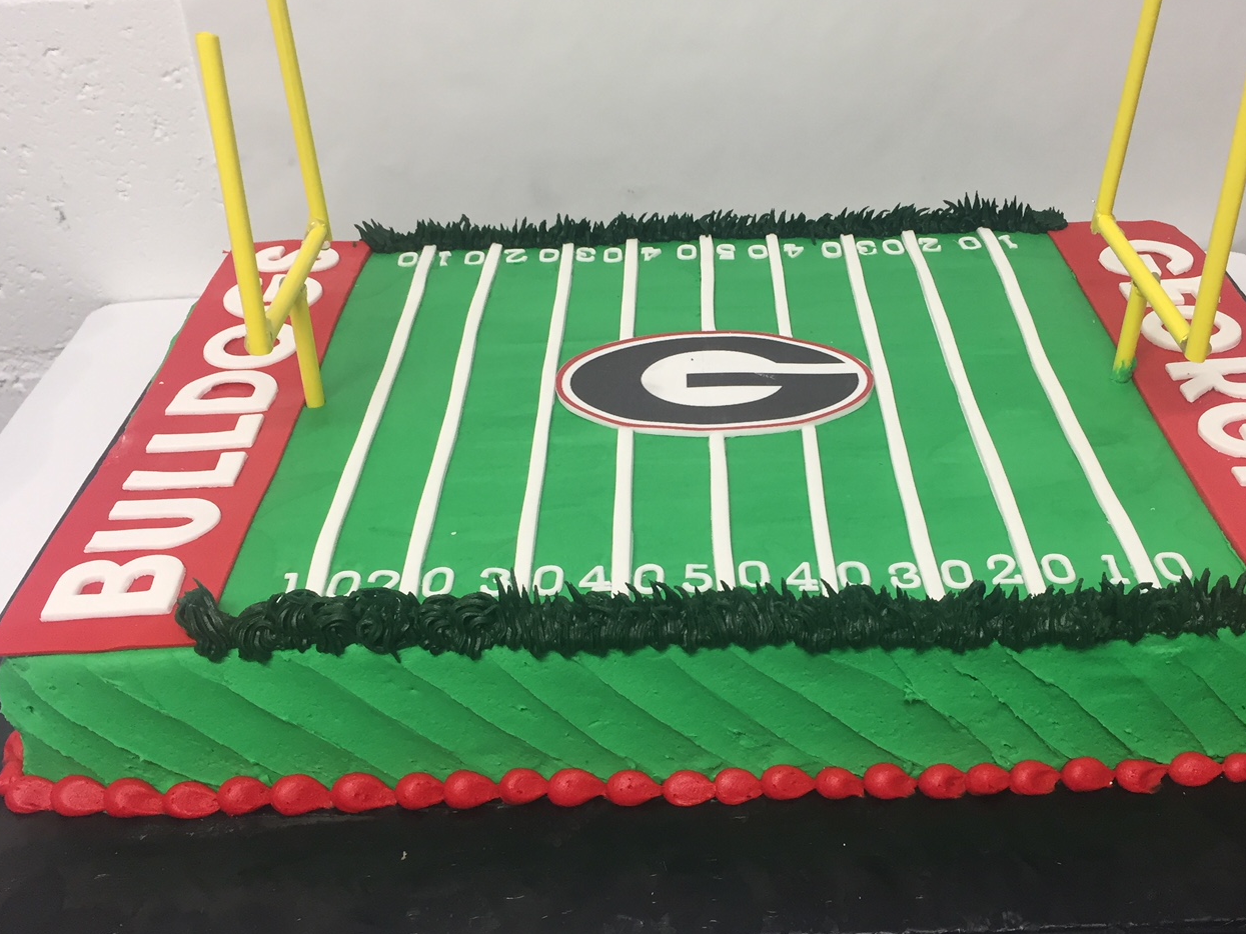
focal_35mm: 38
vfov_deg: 37.7
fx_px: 1368
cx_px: 732
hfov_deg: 48.7
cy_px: 486
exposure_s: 1/30
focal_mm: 4.15
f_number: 2.2
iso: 64
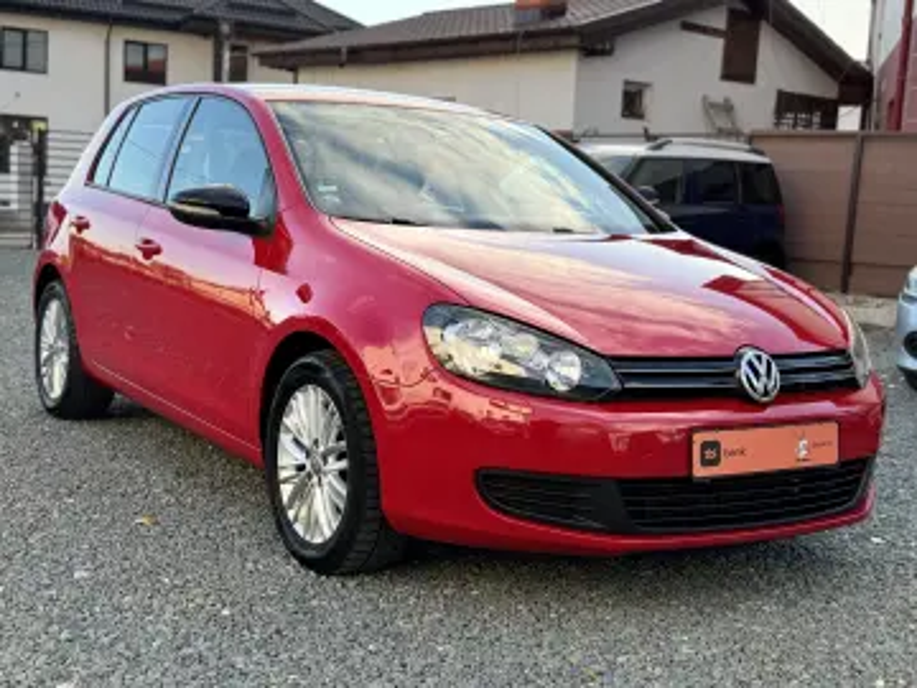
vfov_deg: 30.3
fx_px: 1272
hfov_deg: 39.7
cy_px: 344
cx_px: 458
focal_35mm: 48
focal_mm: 6.76
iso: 64
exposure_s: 1/639
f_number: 1.78
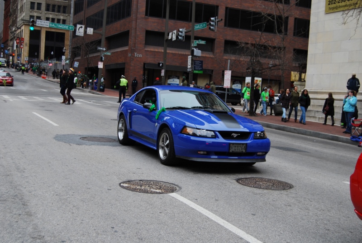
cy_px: 122
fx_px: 514
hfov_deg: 38.8
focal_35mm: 51
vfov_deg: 26.6
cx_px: 181
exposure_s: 1/125
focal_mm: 34
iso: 200
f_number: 5.6
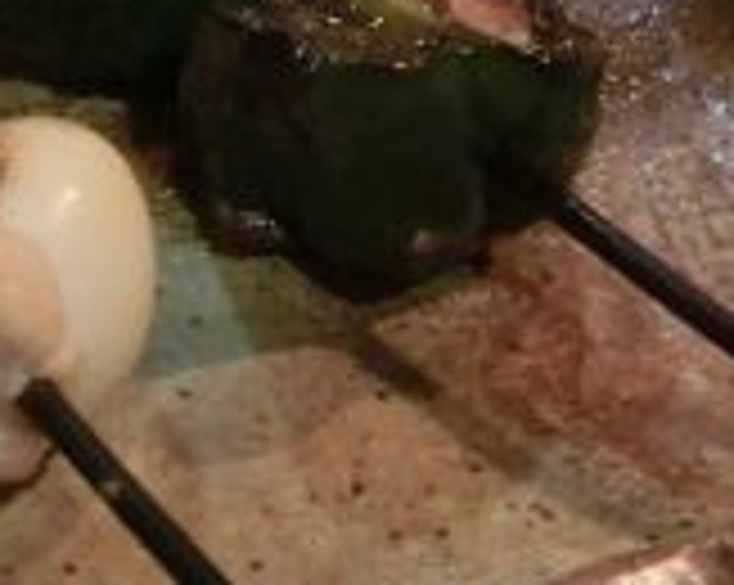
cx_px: 347
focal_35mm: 92
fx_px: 1996
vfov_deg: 16.2
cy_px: -68
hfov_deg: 20.8
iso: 800
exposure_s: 1/30
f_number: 3
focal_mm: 4.24
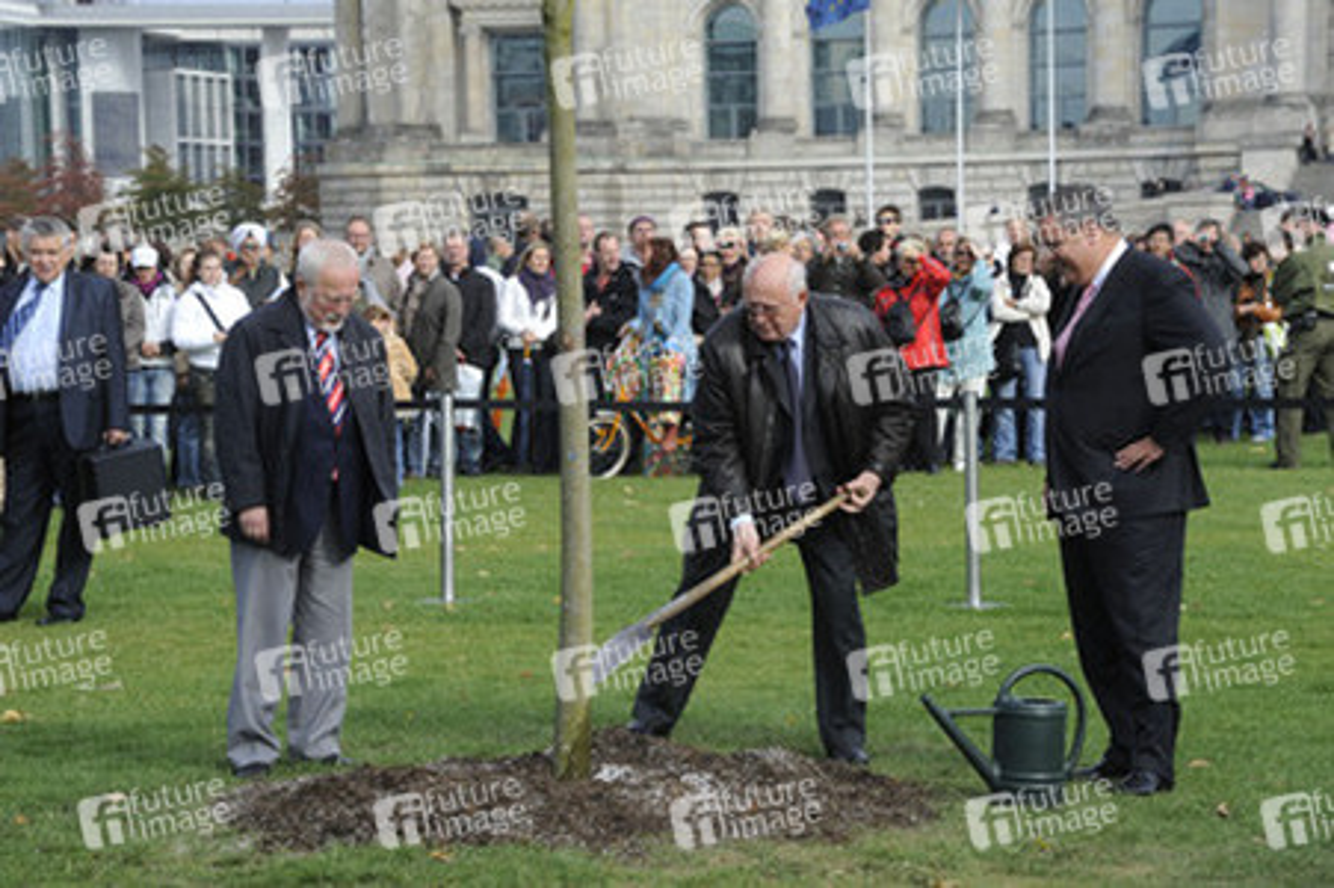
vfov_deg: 11.2
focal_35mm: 122
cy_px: 444
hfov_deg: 16.8
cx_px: 667
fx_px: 4517
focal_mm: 122
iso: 400
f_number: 13
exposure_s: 1/250
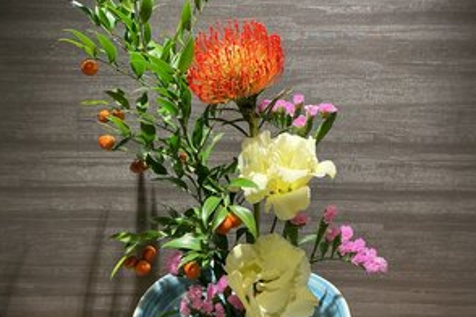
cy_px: 139
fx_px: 542
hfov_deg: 47.4
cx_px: 238
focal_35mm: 41
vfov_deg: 32.6
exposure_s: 1/50
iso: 80
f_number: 1.8
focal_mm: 3
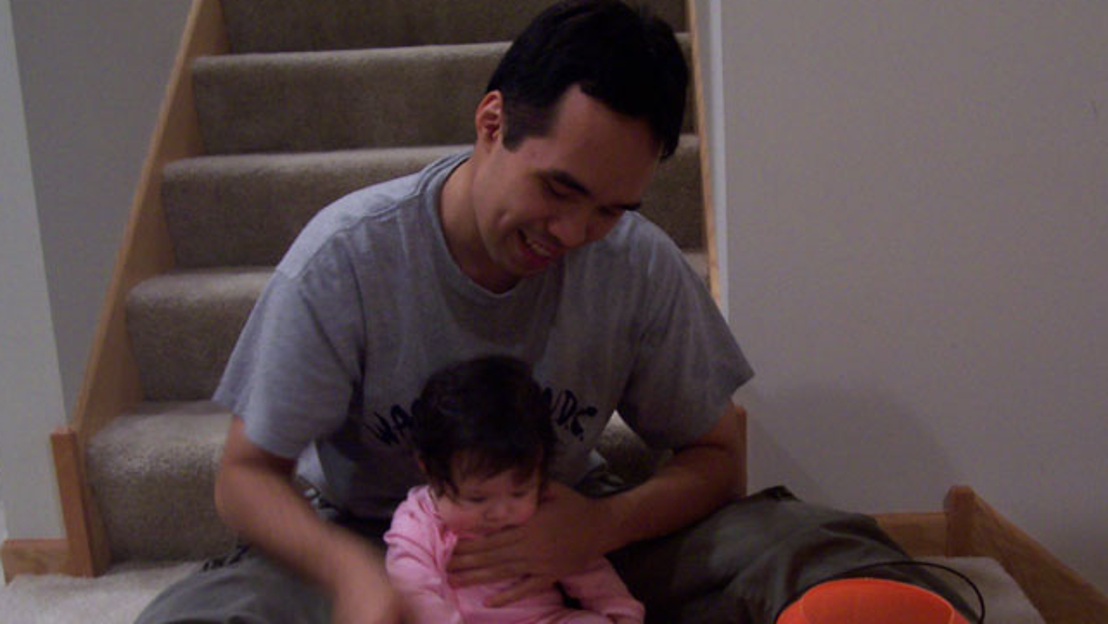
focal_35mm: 44
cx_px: 581
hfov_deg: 46.4
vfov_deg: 26.9
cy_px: 428
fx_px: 1293
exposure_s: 1/8
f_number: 2.8
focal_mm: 5.6
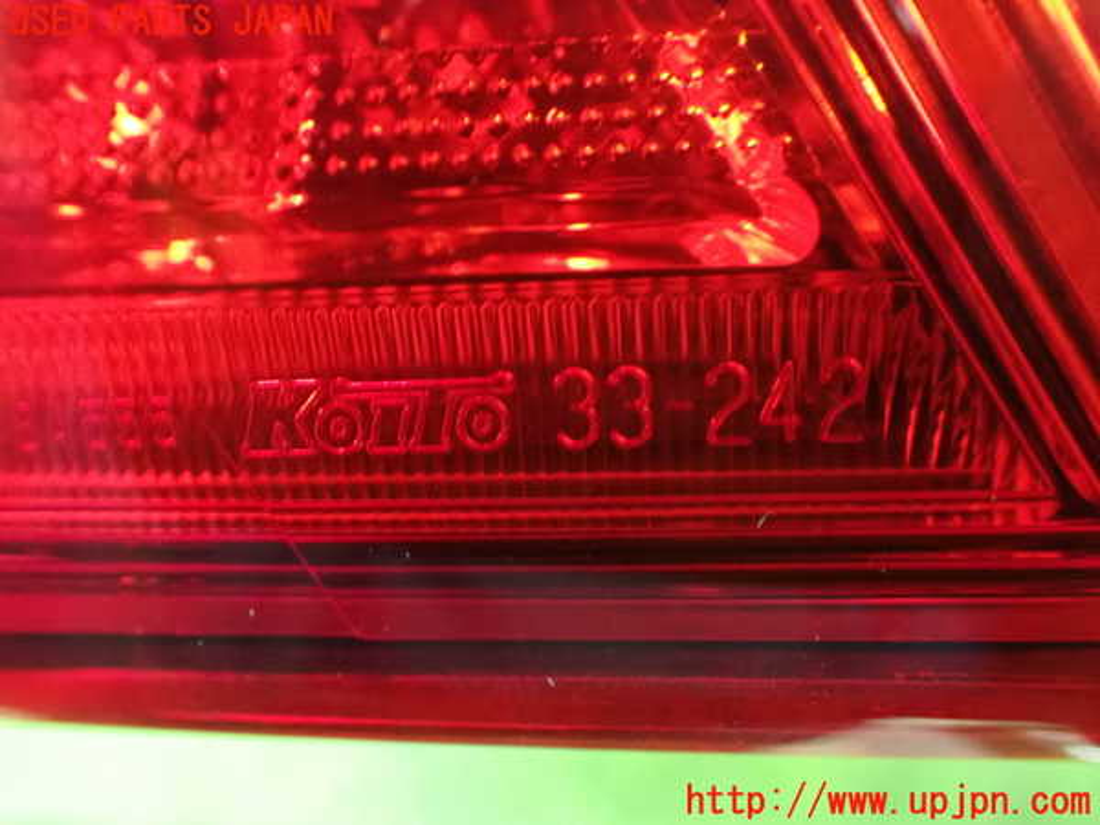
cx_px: 550
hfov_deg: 60.0
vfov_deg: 46.8
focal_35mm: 30
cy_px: 412
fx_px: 953
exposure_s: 1/10
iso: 1600
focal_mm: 5.4
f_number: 2.3
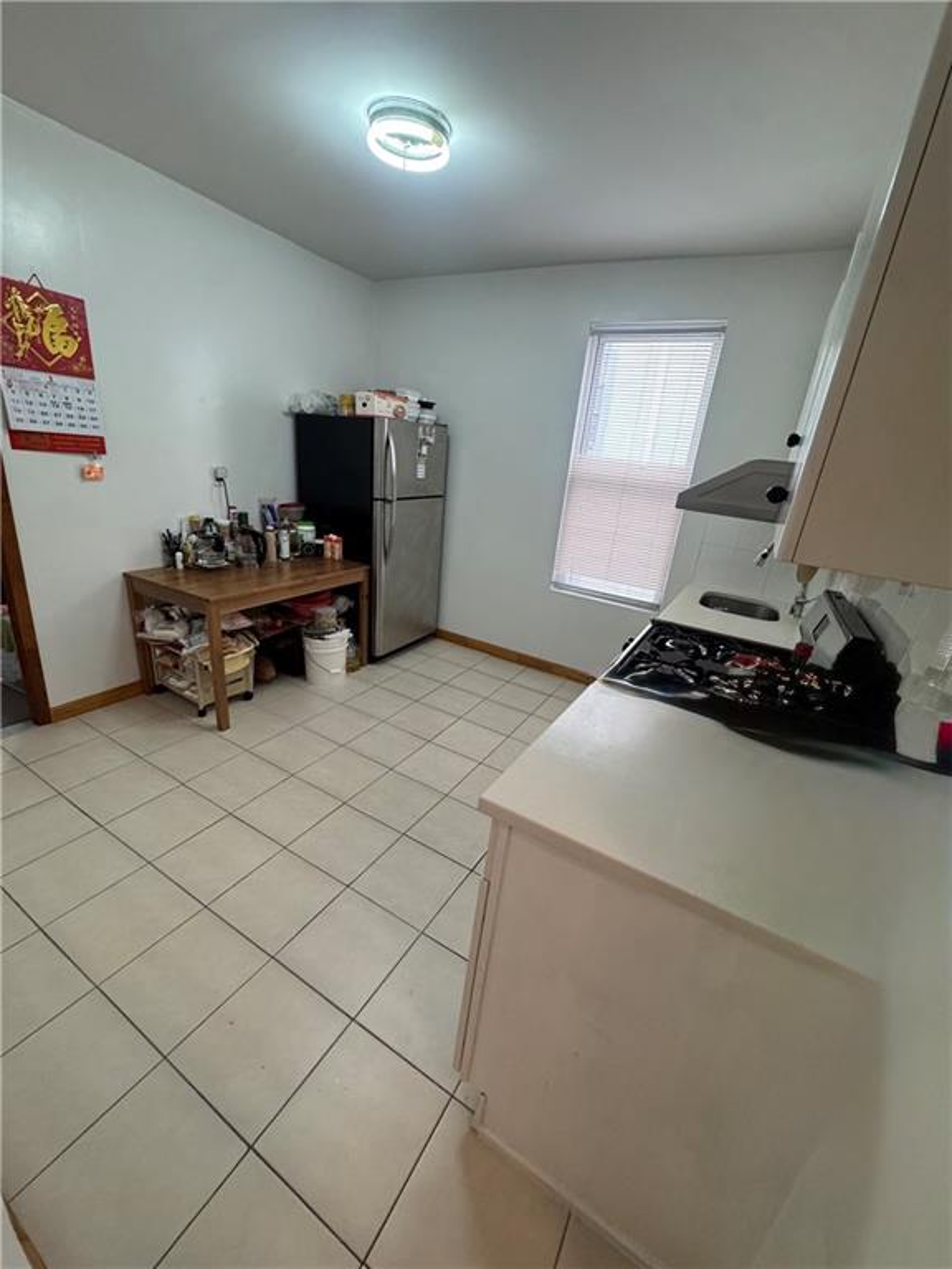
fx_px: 513
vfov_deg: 102.1
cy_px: 634
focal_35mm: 14
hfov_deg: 85.7
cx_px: 476
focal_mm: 2.22
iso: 320
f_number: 2.2
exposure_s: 1/120
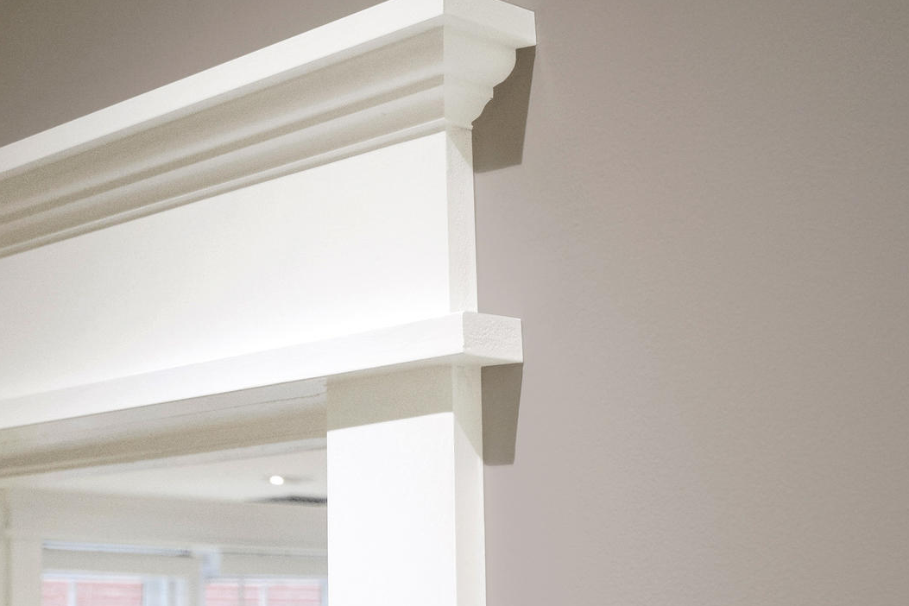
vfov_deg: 19.2
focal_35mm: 70
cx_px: 410
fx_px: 1767
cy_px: 496
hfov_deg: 28.8
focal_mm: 24
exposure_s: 1/60
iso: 900
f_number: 4.5
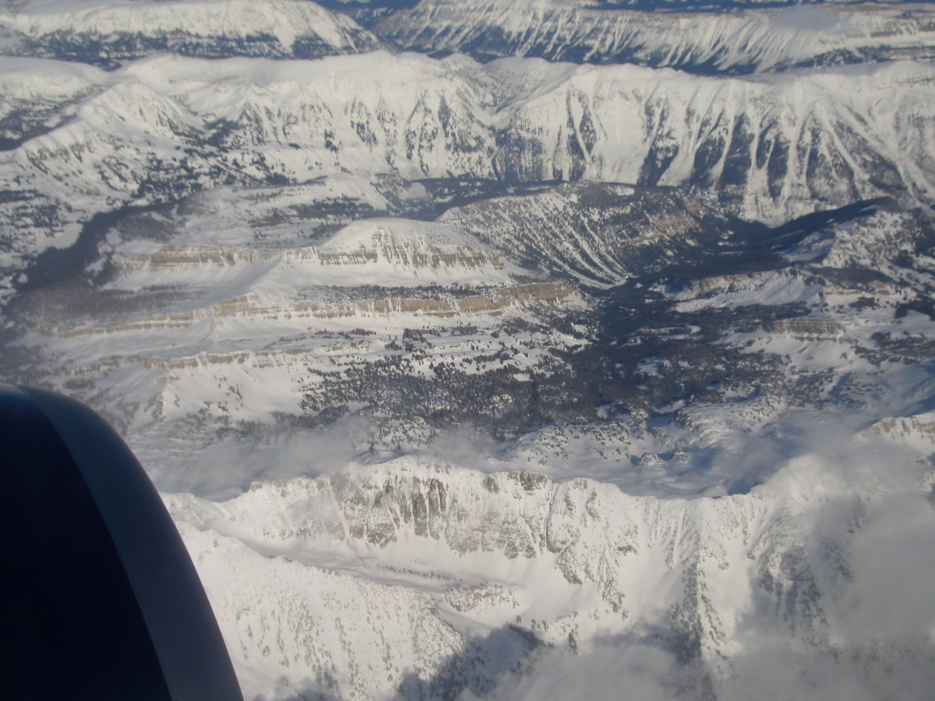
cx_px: 468
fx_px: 1324
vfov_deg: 29.7
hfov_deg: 38.9
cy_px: 350
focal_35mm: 49
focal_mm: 8.2
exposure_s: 1/640
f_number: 5
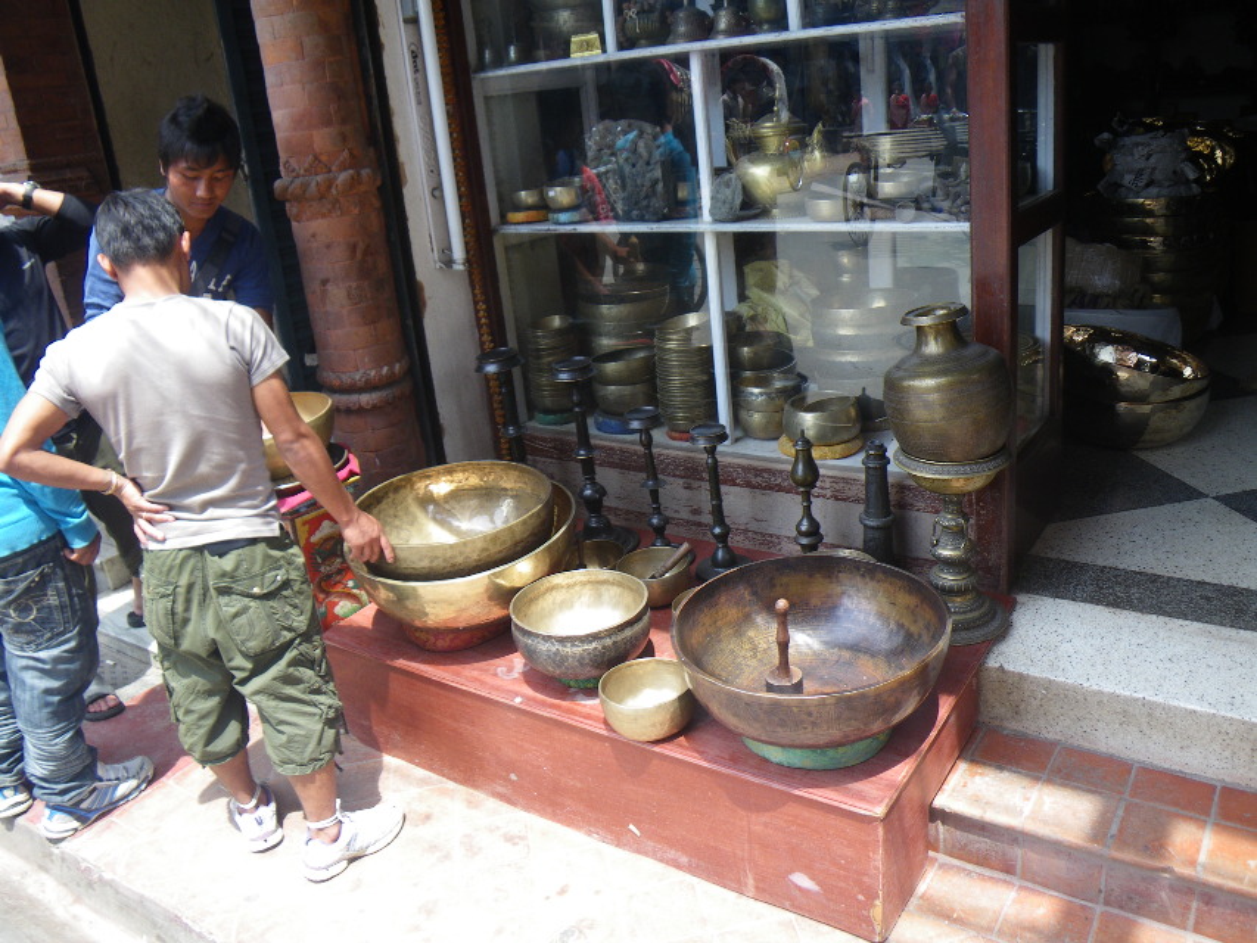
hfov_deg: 63.4
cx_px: 628
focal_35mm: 28
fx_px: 1017
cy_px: 472
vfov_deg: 49.8
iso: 50
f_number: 3.5
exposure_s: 1/50
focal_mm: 5
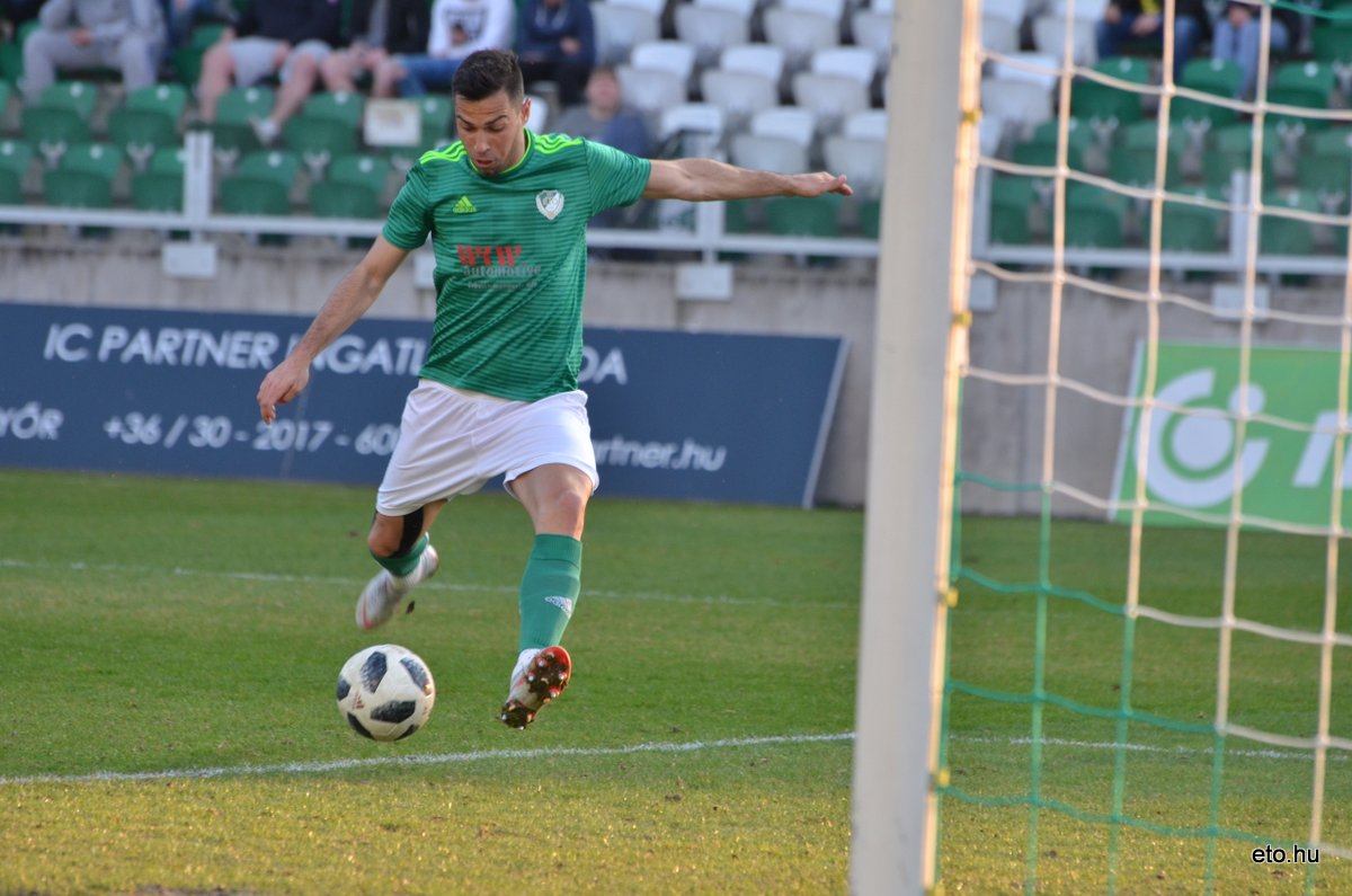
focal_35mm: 330
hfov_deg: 6.3
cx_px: 676
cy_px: 448
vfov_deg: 4.1
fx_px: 12369
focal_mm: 220
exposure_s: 1/400
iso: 500
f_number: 5.3
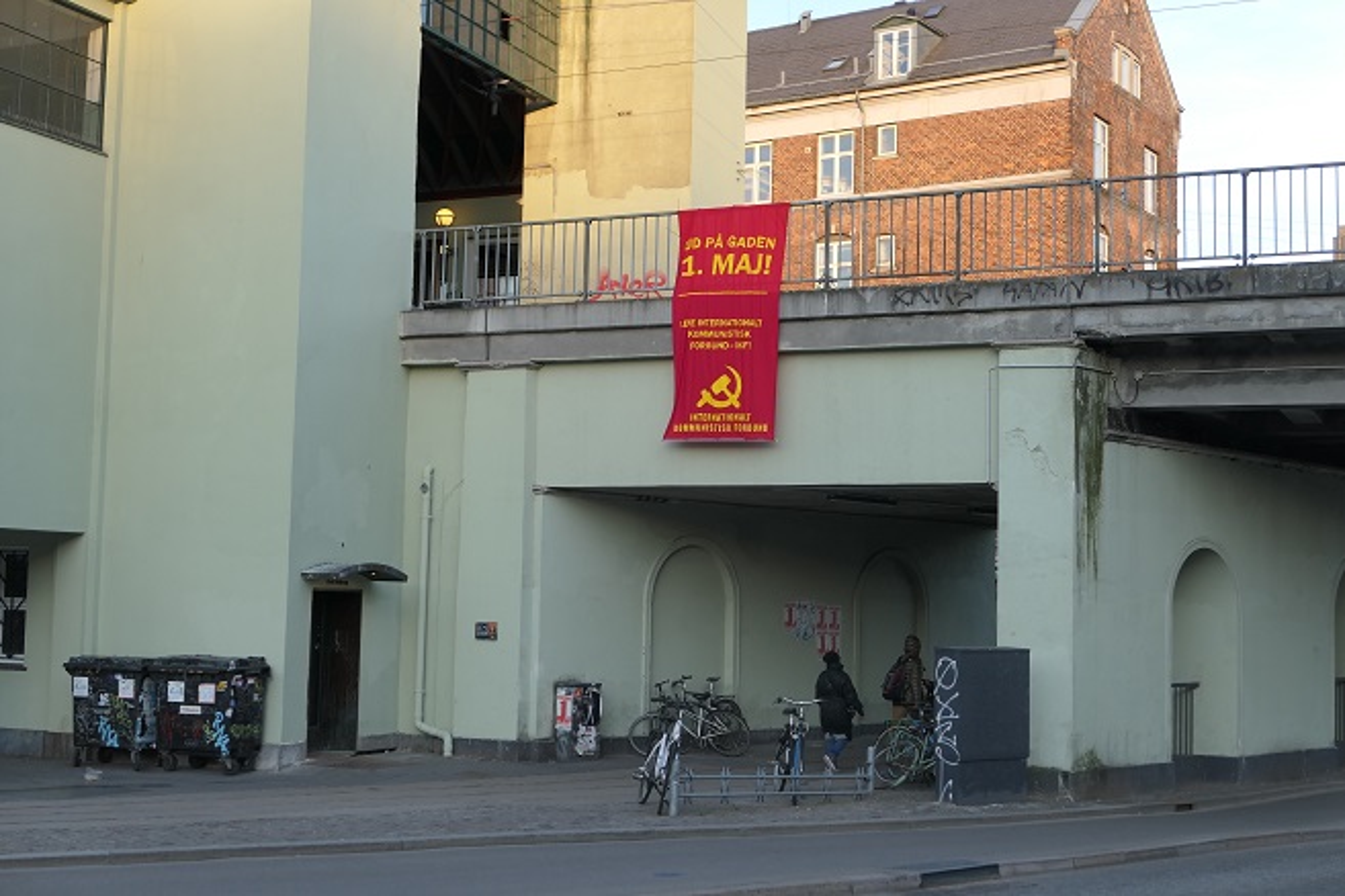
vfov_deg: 27.0
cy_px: 448
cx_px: 672
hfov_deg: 39.6
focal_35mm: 50
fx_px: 1868
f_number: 2.8
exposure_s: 1/200
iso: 125
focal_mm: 18.3
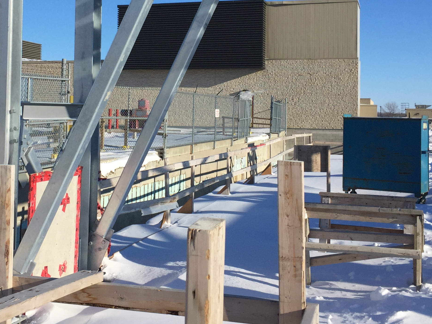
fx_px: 636
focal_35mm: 51
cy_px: 93
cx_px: 181
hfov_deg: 37.4
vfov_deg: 28.3
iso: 32
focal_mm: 4.15
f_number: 2.2
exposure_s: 1/3597
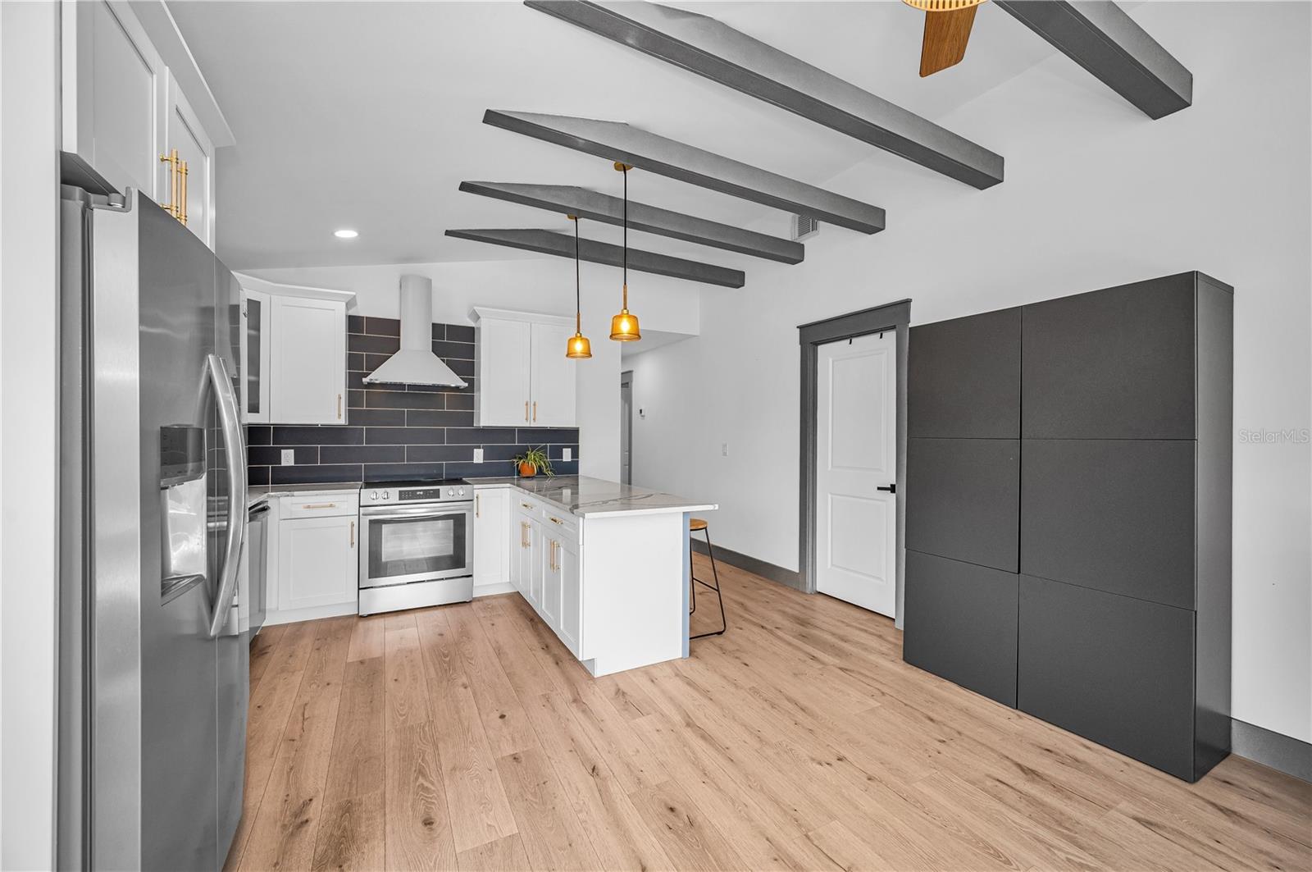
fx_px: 510
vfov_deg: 81.1
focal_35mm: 14
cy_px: 436
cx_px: 656
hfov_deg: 104.3
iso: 320
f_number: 8
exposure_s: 1/80
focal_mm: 14
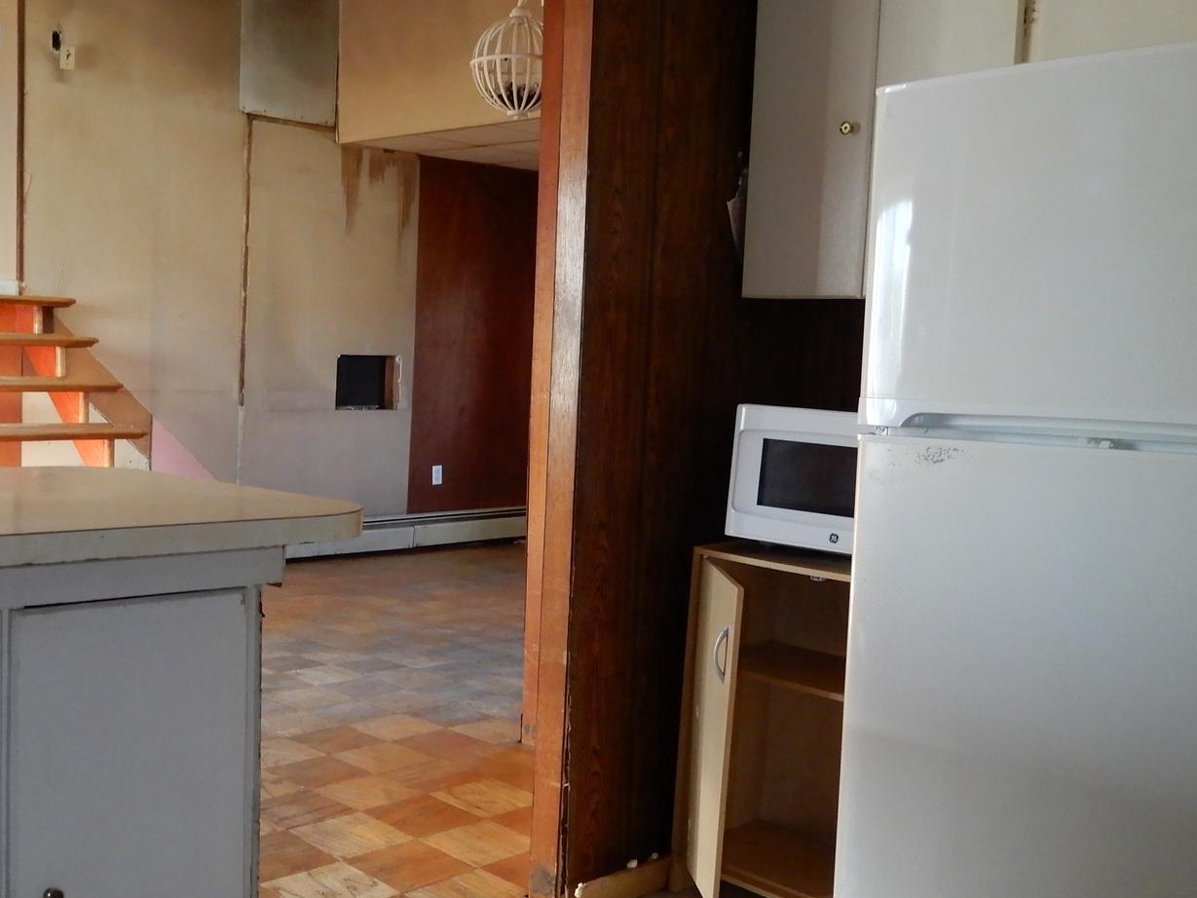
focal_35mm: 40
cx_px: 491
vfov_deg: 36.0
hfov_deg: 46.6
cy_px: 475
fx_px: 1383
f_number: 3.4
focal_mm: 4.3
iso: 360
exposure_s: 1/30
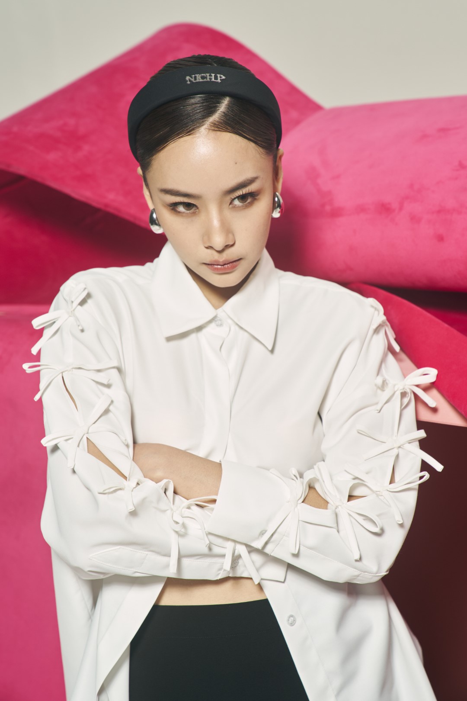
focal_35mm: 70
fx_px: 1362
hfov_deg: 19.5
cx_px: 234
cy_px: 350
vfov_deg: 28.8
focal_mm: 70
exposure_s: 1/125
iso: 160
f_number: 5
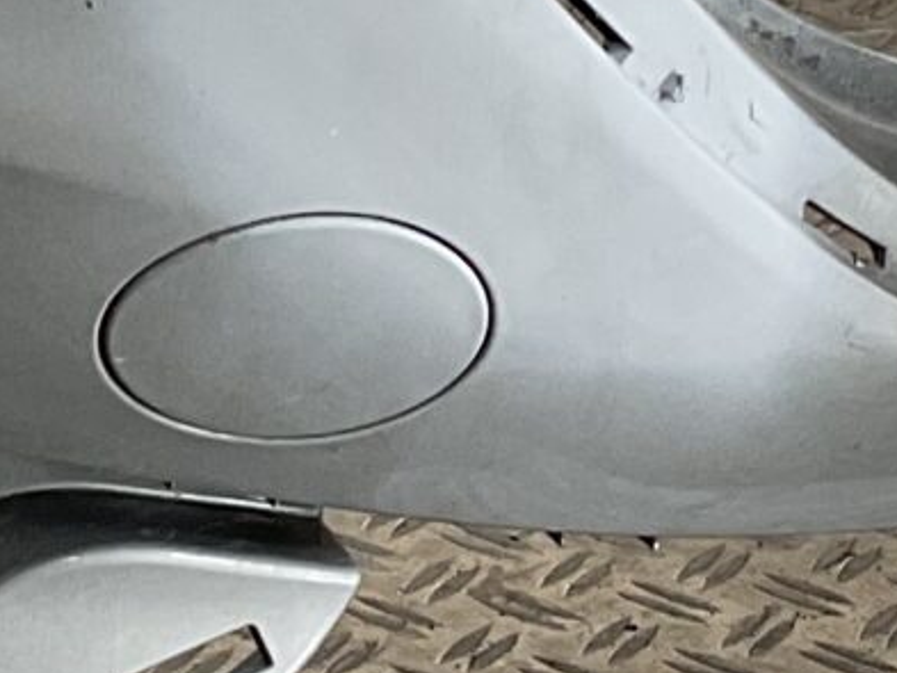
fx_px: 4899
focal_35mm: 189
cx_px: 342
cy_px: -25
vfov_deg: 7.8
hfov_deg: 10.5
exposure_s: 1/120
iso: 40
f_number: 1.8
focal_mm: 3
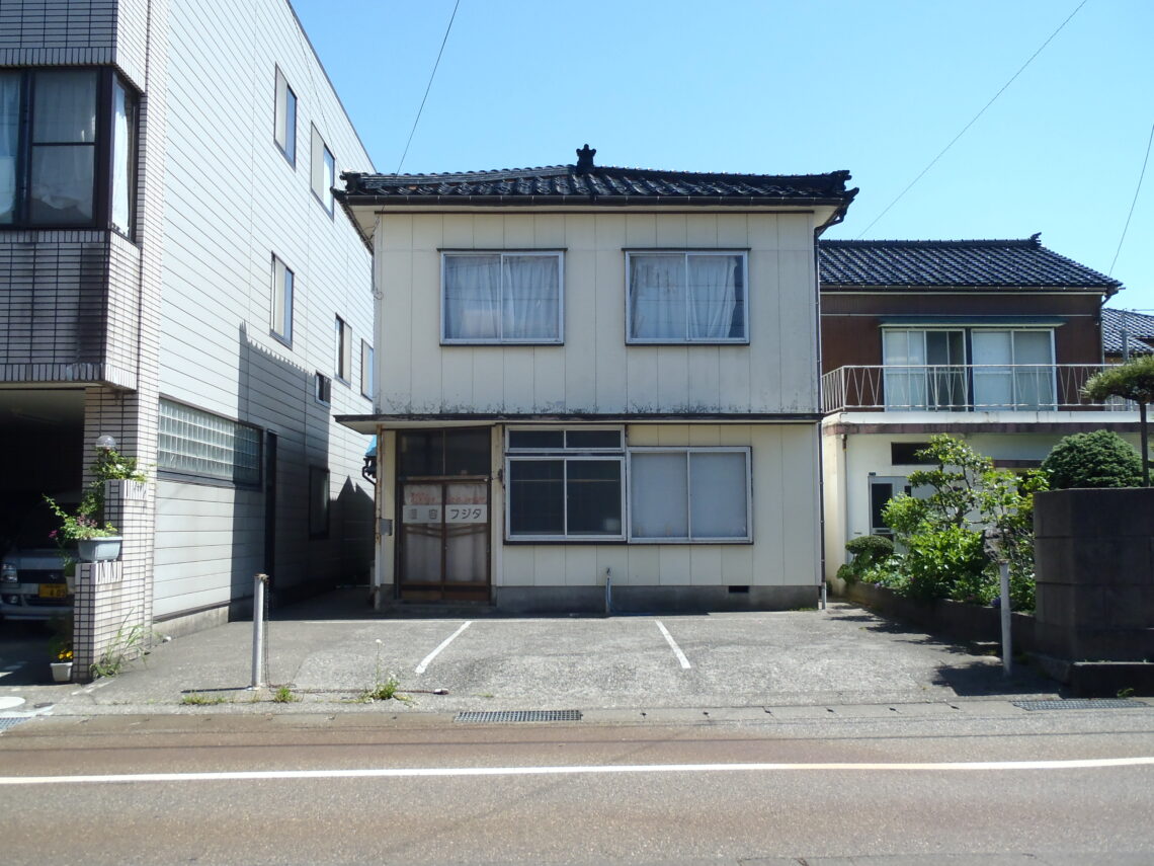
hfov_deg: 54.0
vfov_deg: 41.8
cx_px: 577
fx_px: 1133
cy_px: 433
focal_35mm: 34
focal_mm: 6.07
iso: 125
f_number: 13
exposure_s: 1/60
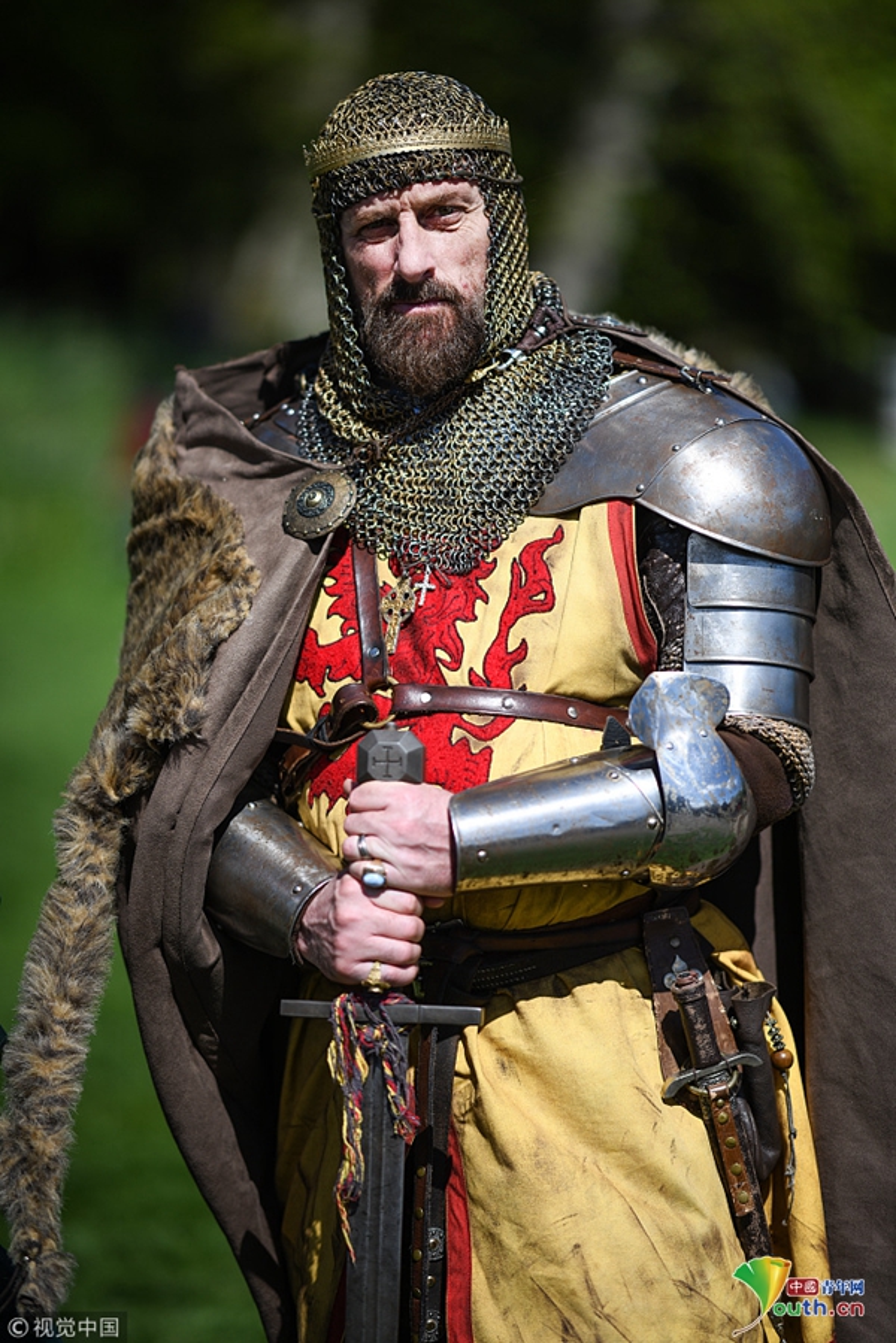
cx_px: 448
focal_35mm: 105
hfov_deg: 13.0
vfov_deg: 19.5
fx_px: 3920
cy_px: 672
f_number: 1.4
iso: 80
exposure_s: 1/8000
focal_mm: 105
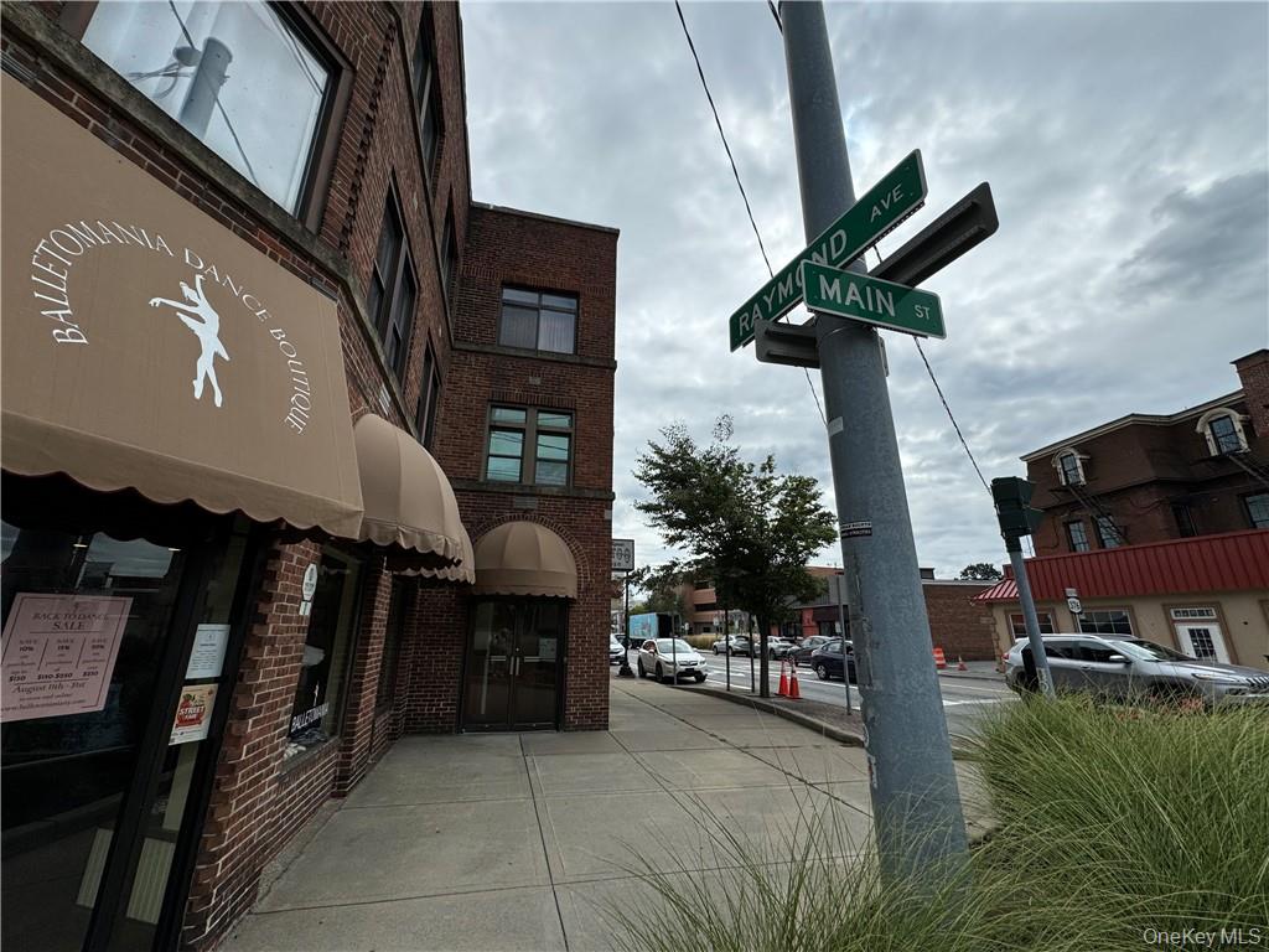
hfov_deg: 102.1
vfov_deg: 85.7
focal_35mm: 14
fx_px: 513
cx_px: 634
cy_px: 476
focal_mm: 2.22
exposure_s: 1/3390
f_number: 2.2
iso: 50
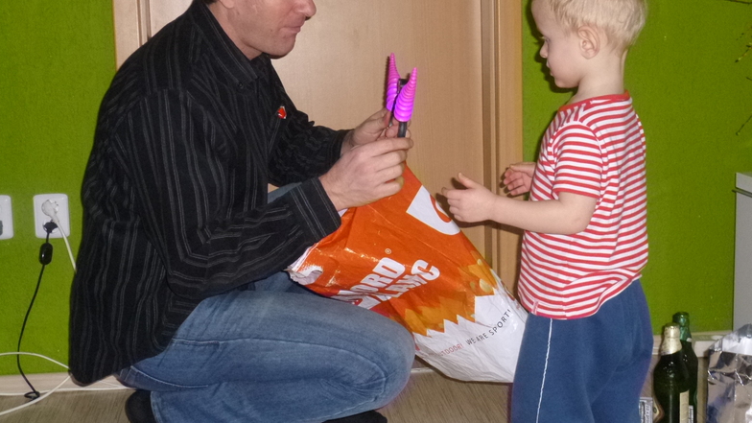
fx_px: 997
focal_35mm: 50
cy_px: 150
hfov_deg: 41.3
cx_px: 377
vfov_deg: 23.9
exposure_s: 1/250
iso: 500
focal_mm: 8
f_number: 3.9
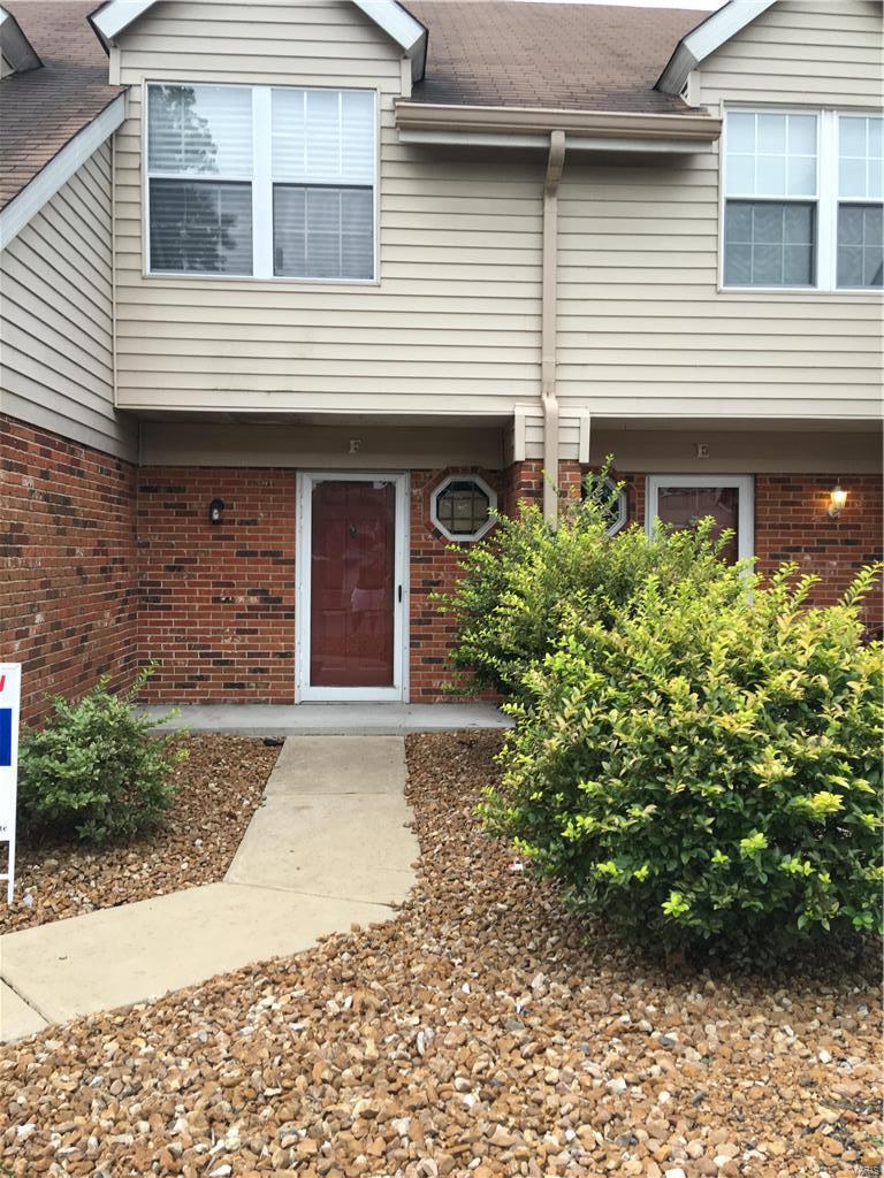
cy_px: 589
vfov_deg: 61.7
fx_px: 987
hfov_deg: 48.2
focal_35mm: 29
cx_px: 442
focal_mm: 4.15
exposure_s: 1/120
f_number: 2.2
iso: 32
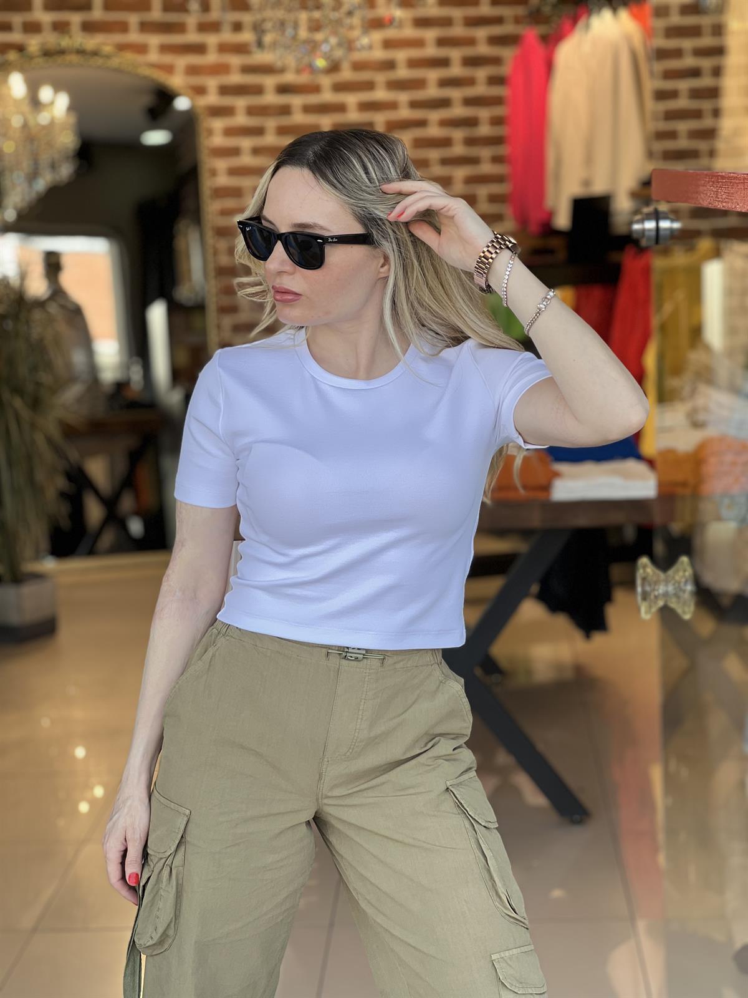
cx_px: 374
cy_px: 499
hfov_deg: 19.1
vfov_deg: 25.3
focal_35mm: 77
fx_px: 2218
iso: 32
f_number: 2.8
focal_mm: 9
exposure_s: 1/100
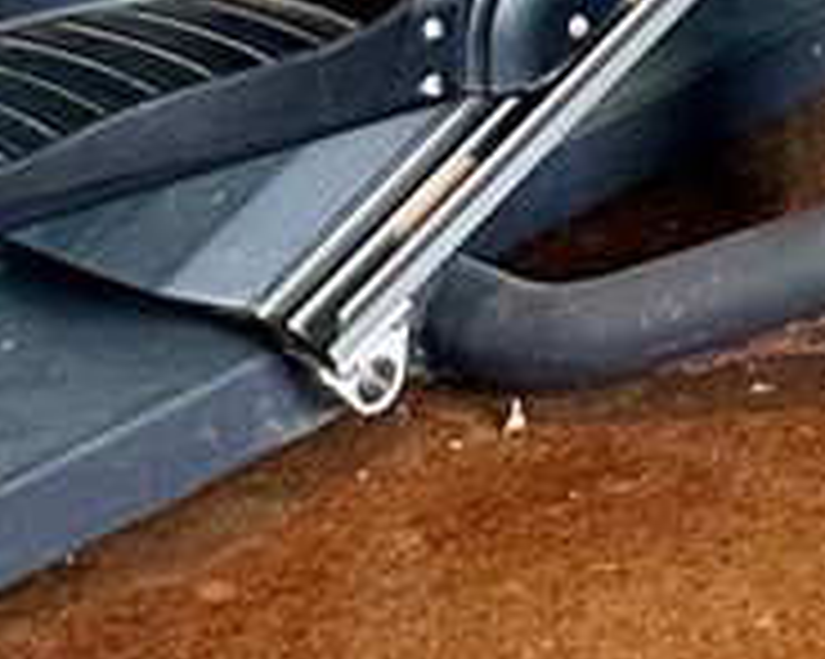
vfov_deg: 6.1
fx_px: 5955
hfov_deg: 7.4
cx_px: 1932
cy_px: -937
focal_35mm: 244
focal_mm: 6.86
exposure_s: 1/60
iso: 160
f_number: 1.78
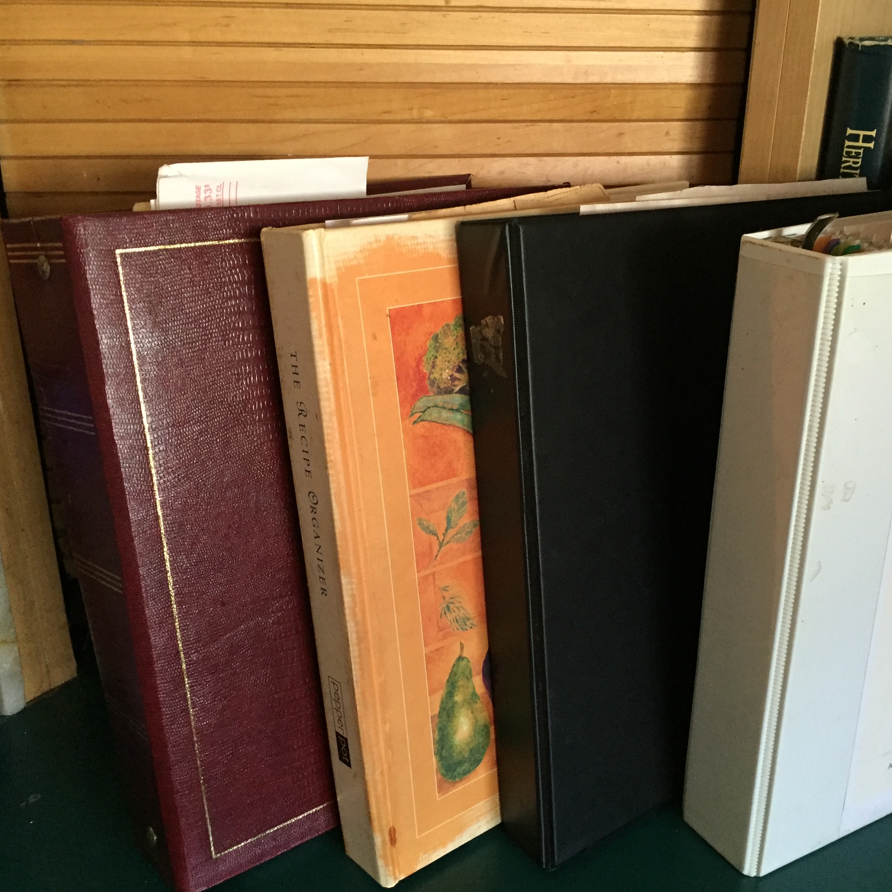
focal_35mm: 35
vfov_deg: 47.2
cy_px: 448
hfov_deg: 46.9
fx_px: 1020
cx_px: 537
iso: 250
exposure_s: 1/30
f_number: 2.2
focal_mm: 4.15
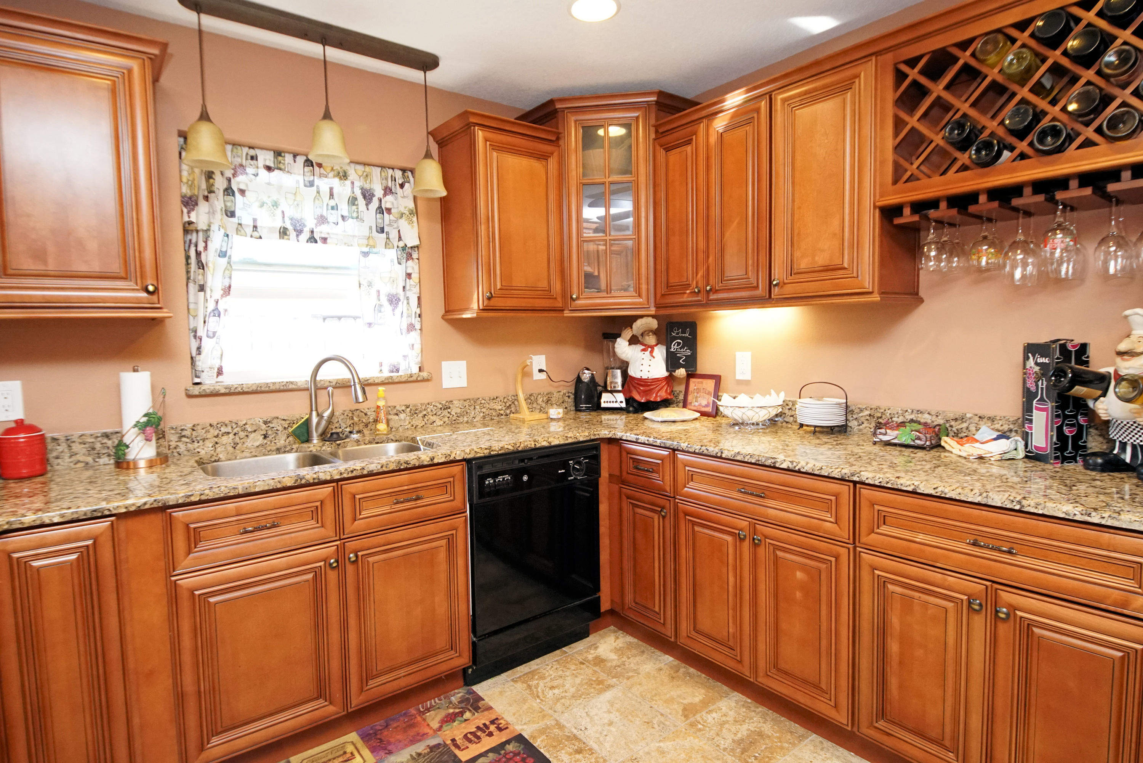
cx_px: 572
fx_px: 572
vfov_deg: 67.4
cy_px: 382
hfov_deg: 90.0
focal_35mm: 18
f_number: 4.5
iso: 3200
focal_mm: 12
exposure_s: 1/160
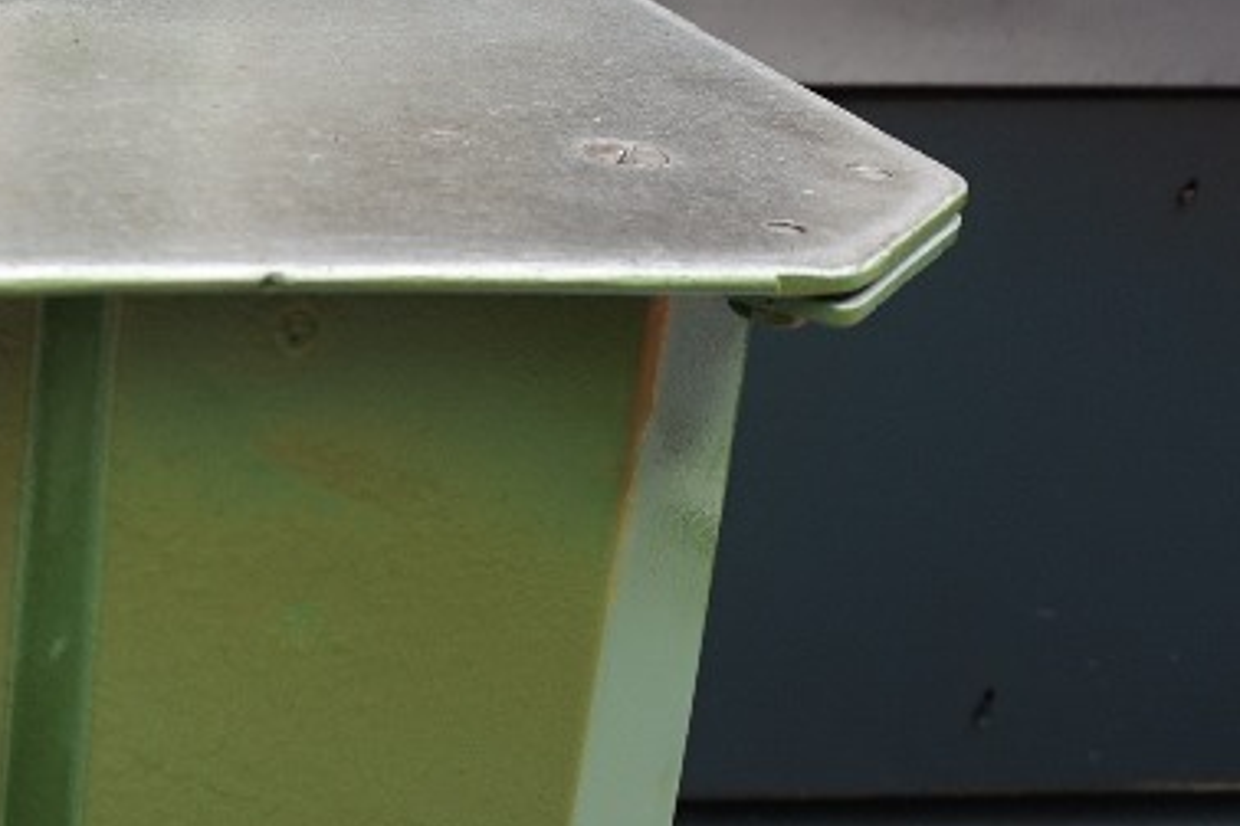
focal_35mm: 65
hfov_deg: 26.7
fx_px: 2239
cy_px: -8
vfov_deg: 20.2
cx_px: -328
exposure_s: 1/160
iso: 320
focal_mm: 16
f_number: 4
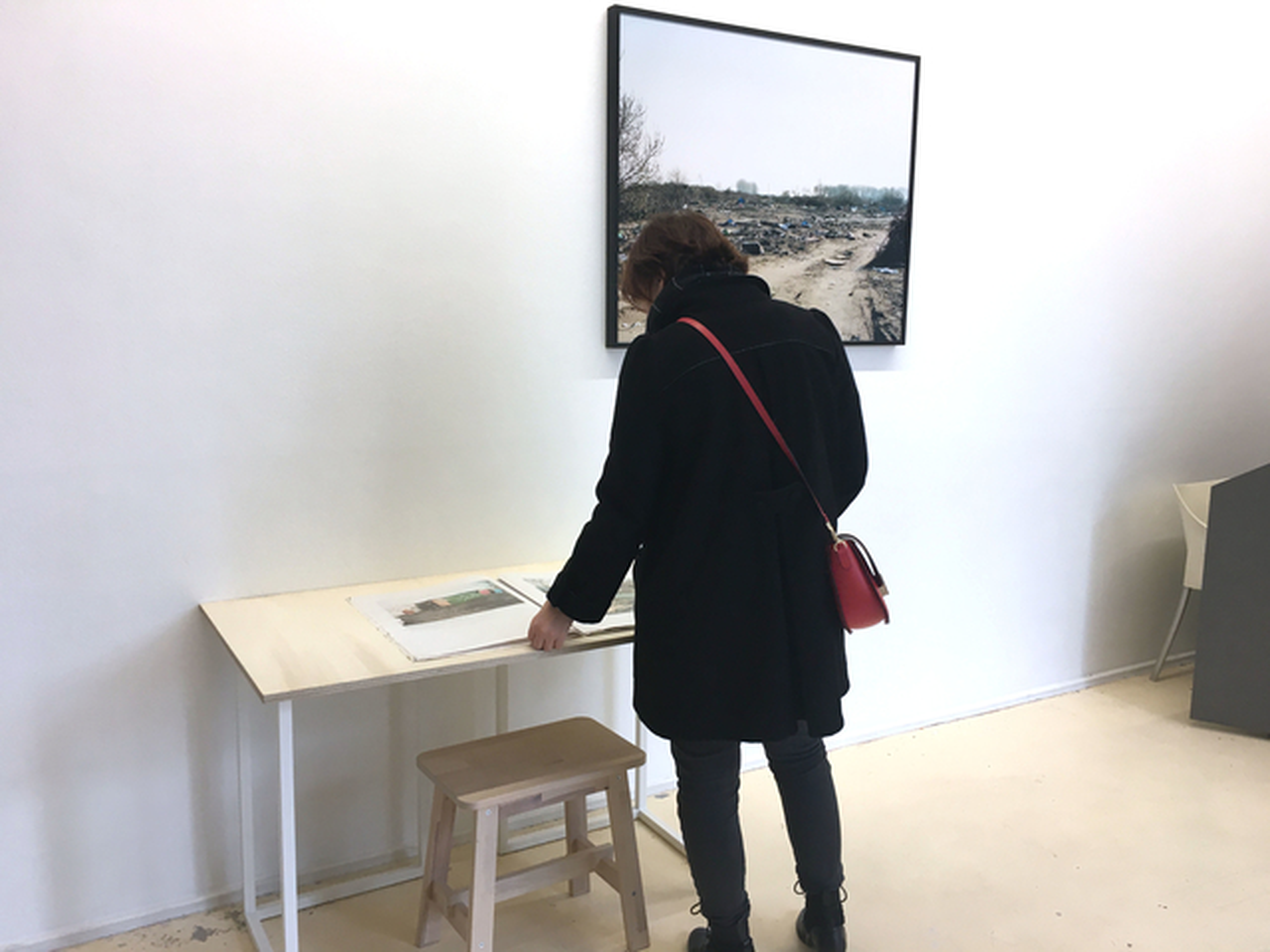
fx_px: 1064
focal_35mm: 29
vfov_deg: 48.2
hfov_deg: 61.7
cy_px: 476
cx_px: 635
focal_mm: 4.15
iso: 32
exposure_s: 1/33
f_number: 2.2
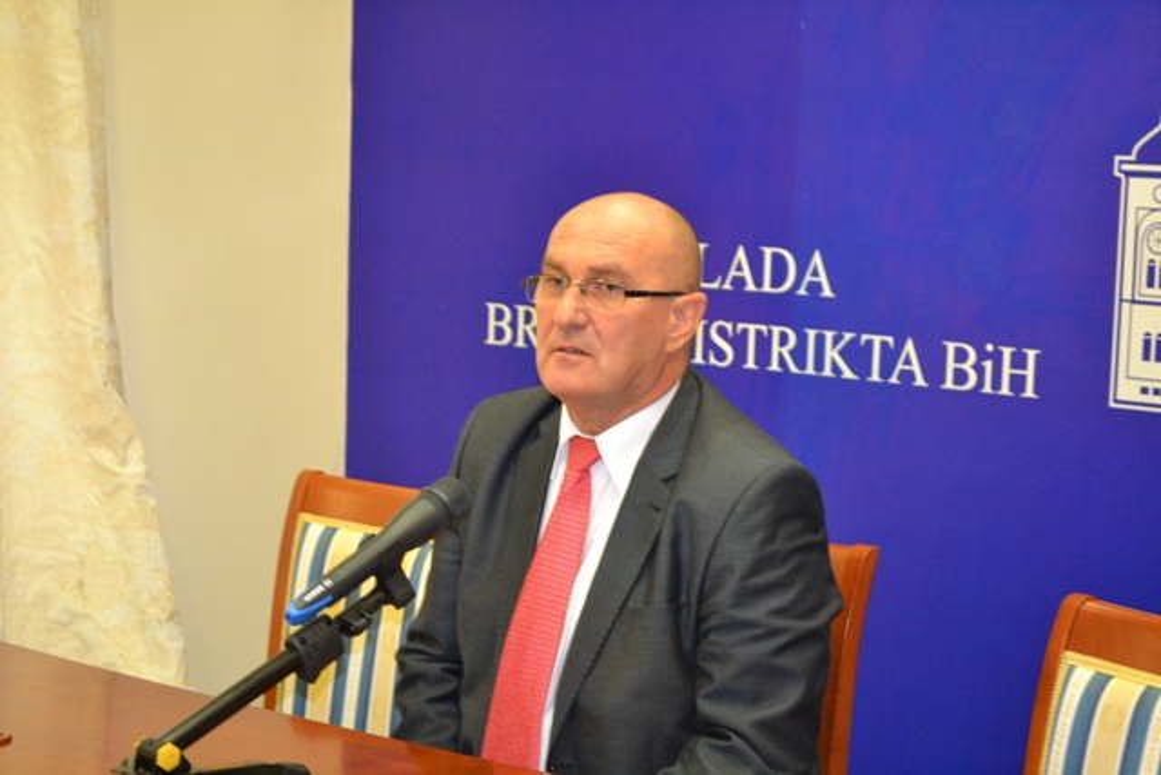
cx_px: 580
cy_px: 388
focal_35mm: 82
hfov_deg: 24.6
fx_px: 2661
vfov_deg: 16.6
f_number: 5.6
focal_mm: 55
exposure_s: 1/60
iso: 2500
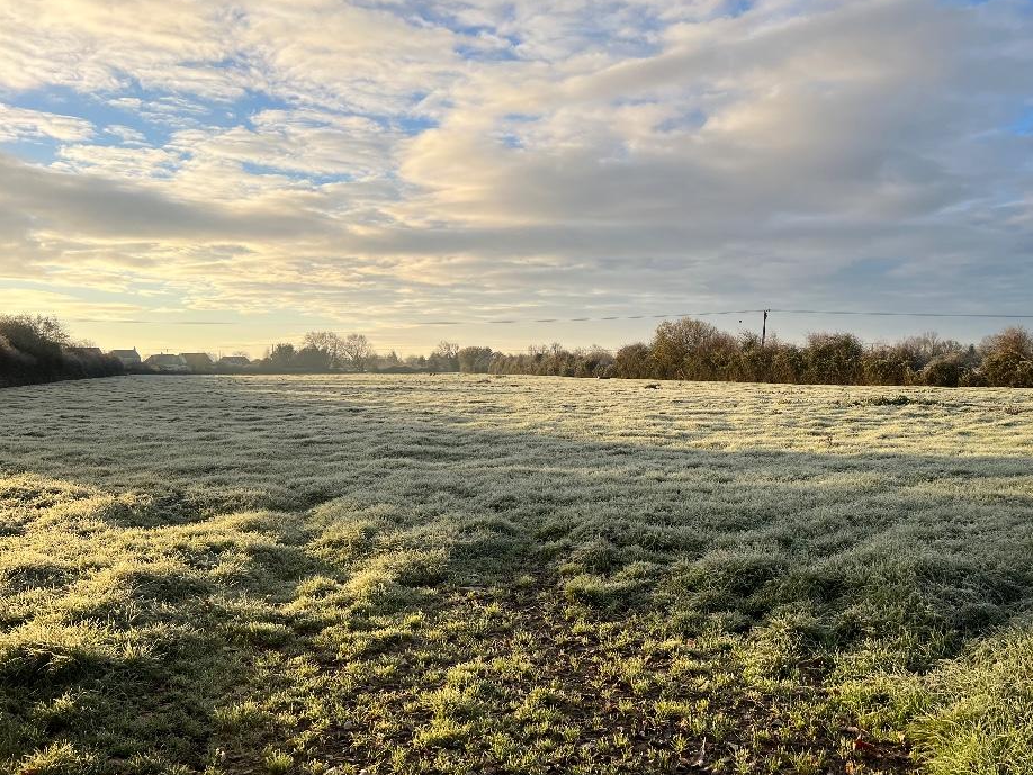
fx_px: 866
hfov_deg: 61.6
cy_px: 382
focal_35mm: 29
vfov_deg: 48.2
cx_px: 556
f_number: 1.5
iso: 50
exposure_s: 1/2994
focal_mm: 5.7
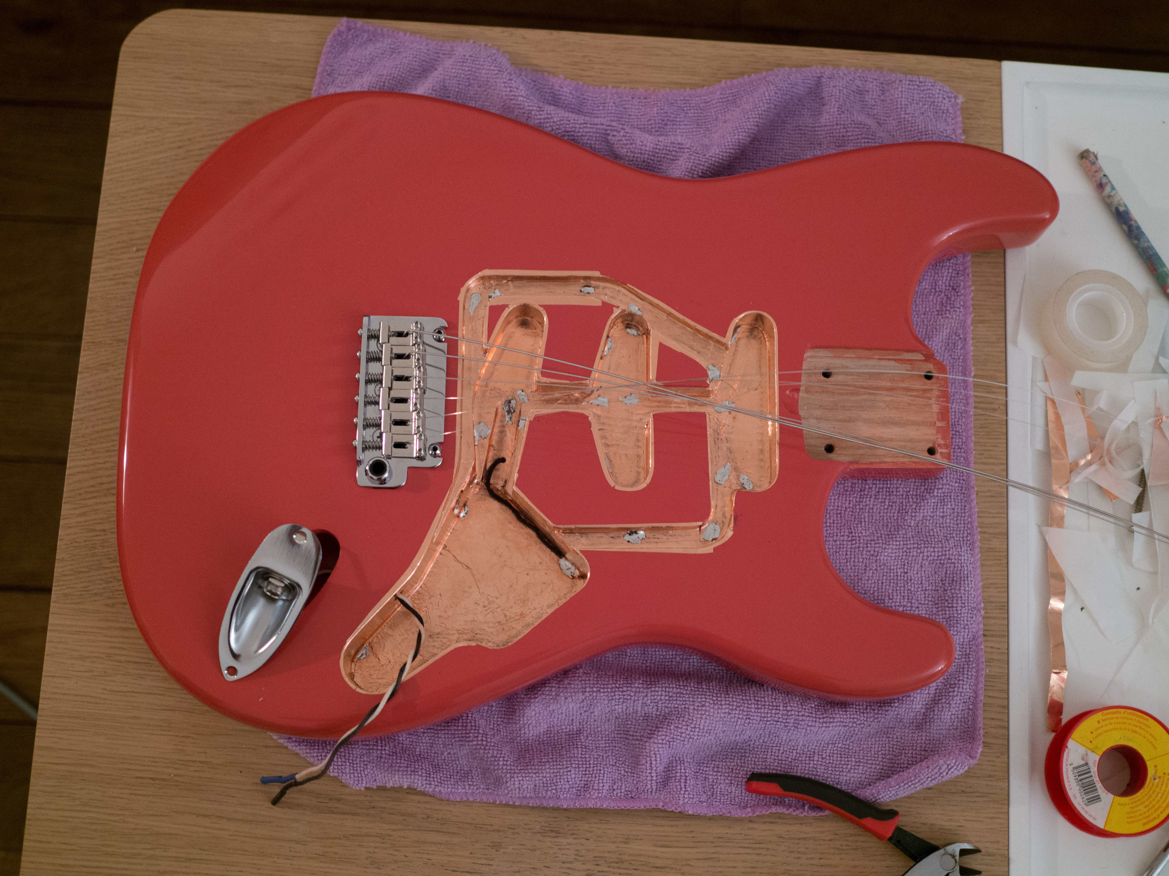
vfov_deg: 29.1
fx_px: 1689
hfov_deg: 38.2
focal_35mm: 50
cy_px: 438
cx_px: 584
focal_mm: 25
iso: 800
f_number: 1.8
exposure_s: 1/30
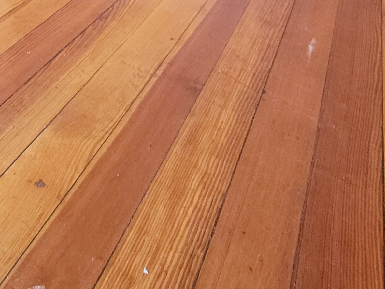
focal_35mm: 44
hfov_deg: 39.9
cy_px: -186
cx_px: 41
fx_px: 489
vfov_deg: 23.3
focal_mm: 1.74
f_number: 2.2
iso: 640
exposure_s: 1/24
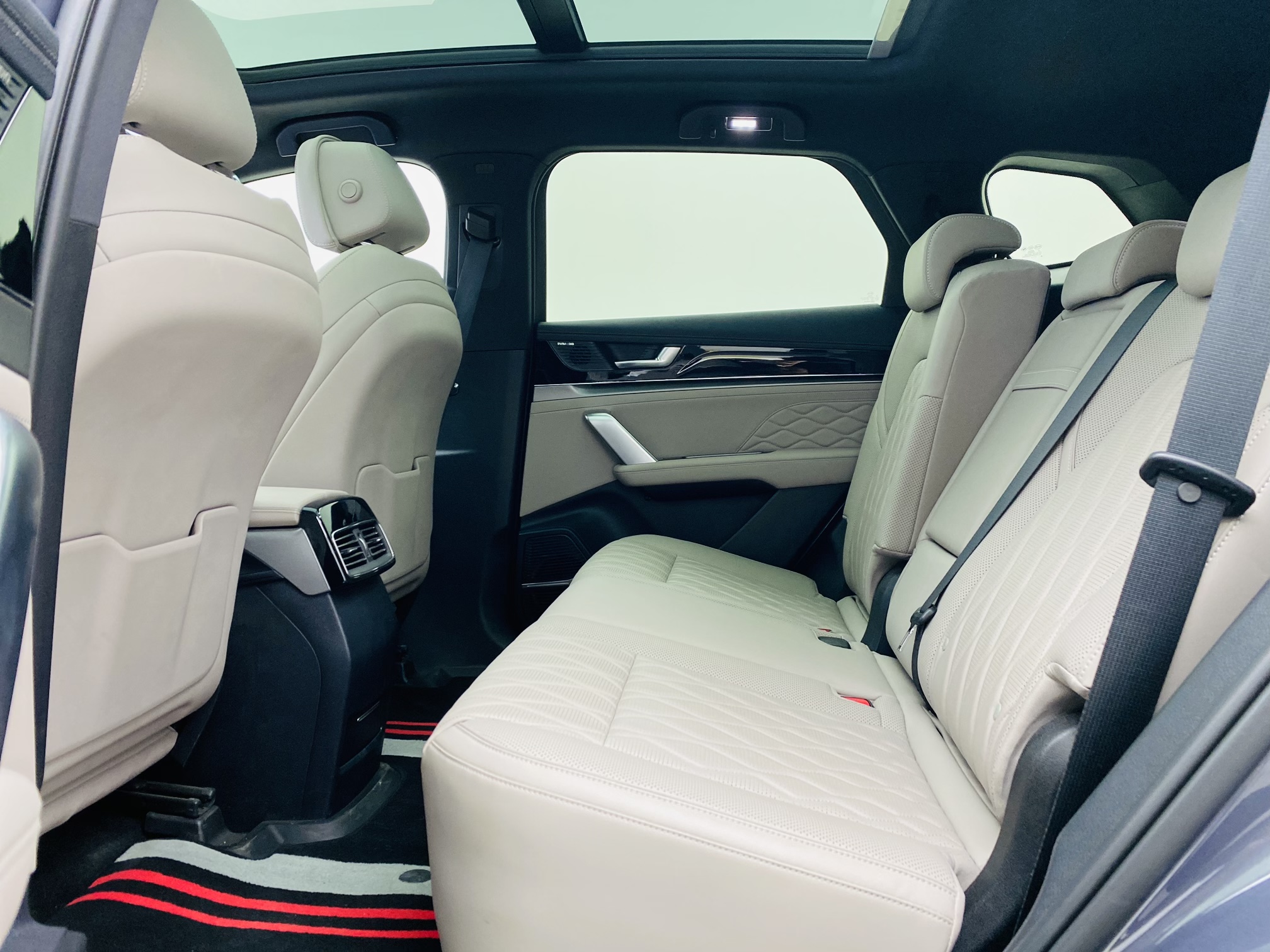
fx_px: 954
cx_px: 635
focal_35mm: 26
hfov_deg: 67.3
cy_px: 476
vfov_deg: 53.1
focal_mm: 4.25
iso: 125
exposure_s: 1/50
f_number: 1.8
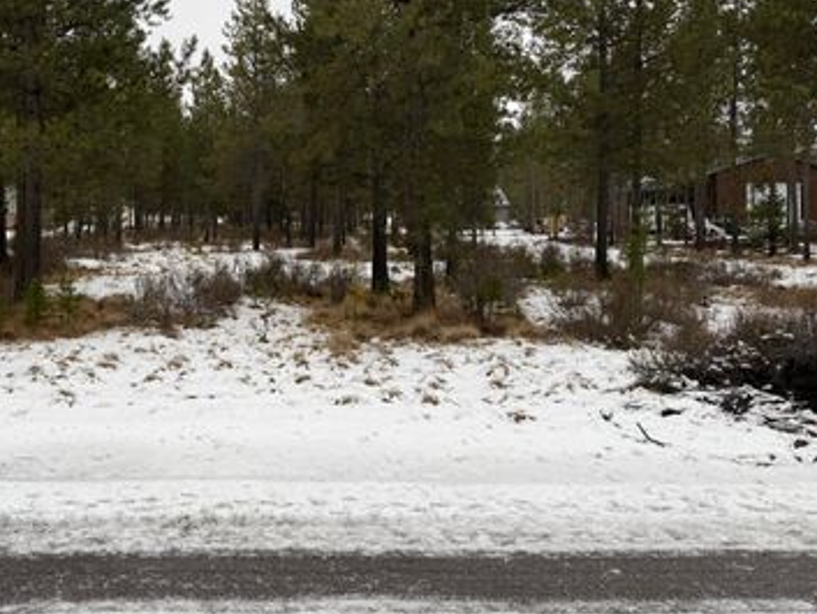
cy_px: 212
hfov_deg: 52.4
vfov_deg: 41.4
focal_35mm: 34
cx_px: 241
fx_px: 803
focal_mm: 6.76
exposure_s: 1/327
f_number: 1.78
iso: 80
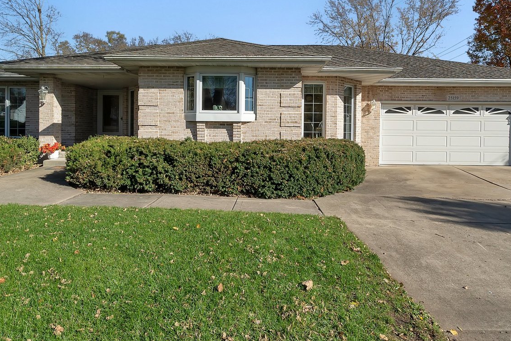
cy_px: 132
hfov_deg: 76.1
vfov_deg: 54.6
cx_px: 256
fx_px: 326
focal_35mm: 23
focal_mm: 16
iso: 500
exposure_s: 1/1000
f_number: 10
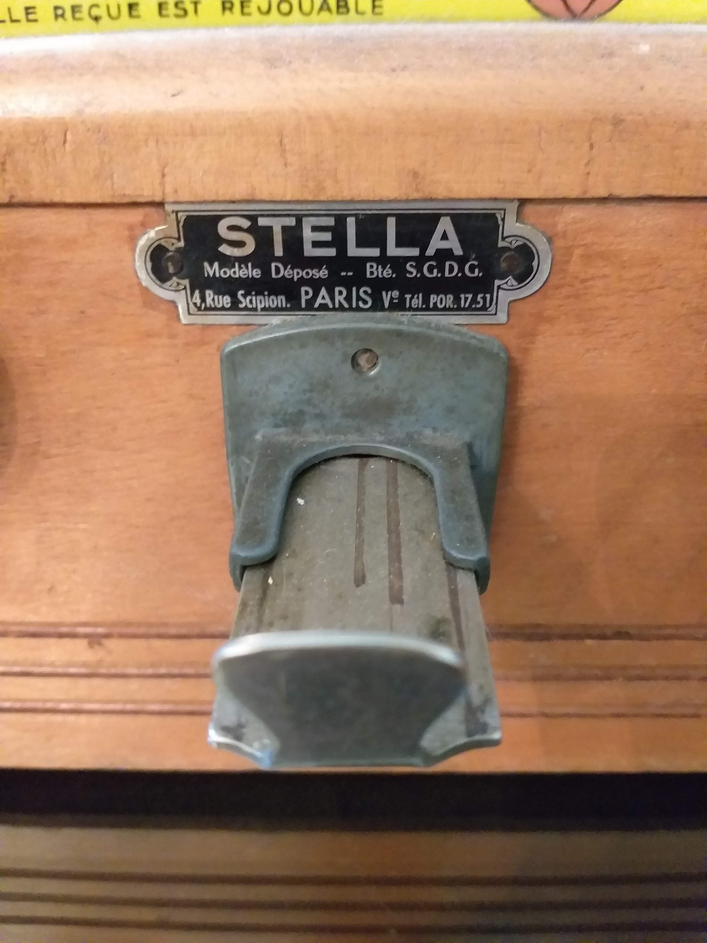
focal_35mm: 26
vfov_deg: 67.3
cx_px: 354
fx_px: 708
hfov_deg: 53.1
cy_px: 472
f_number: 1.7
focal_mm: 3.93
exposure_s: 1/17
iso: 640
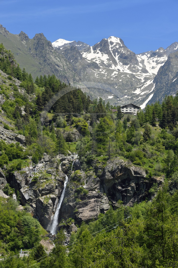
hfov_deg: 13.0
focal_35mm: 105
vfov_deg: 19.5
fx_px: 780
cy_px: 134
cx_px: 89
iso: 200
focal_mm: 105
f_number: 10
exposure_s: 1/400
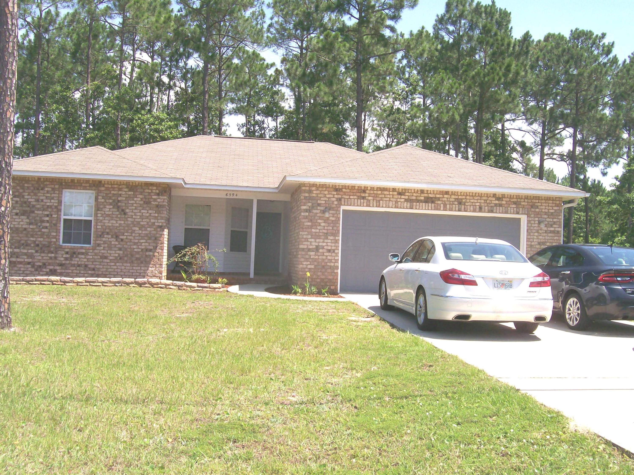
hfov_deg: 51.4
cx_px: 317
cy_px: 238
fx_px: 659
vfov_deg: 39.7
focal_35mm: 36
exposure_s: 1/394
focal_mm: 6
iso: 80
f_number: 4.8
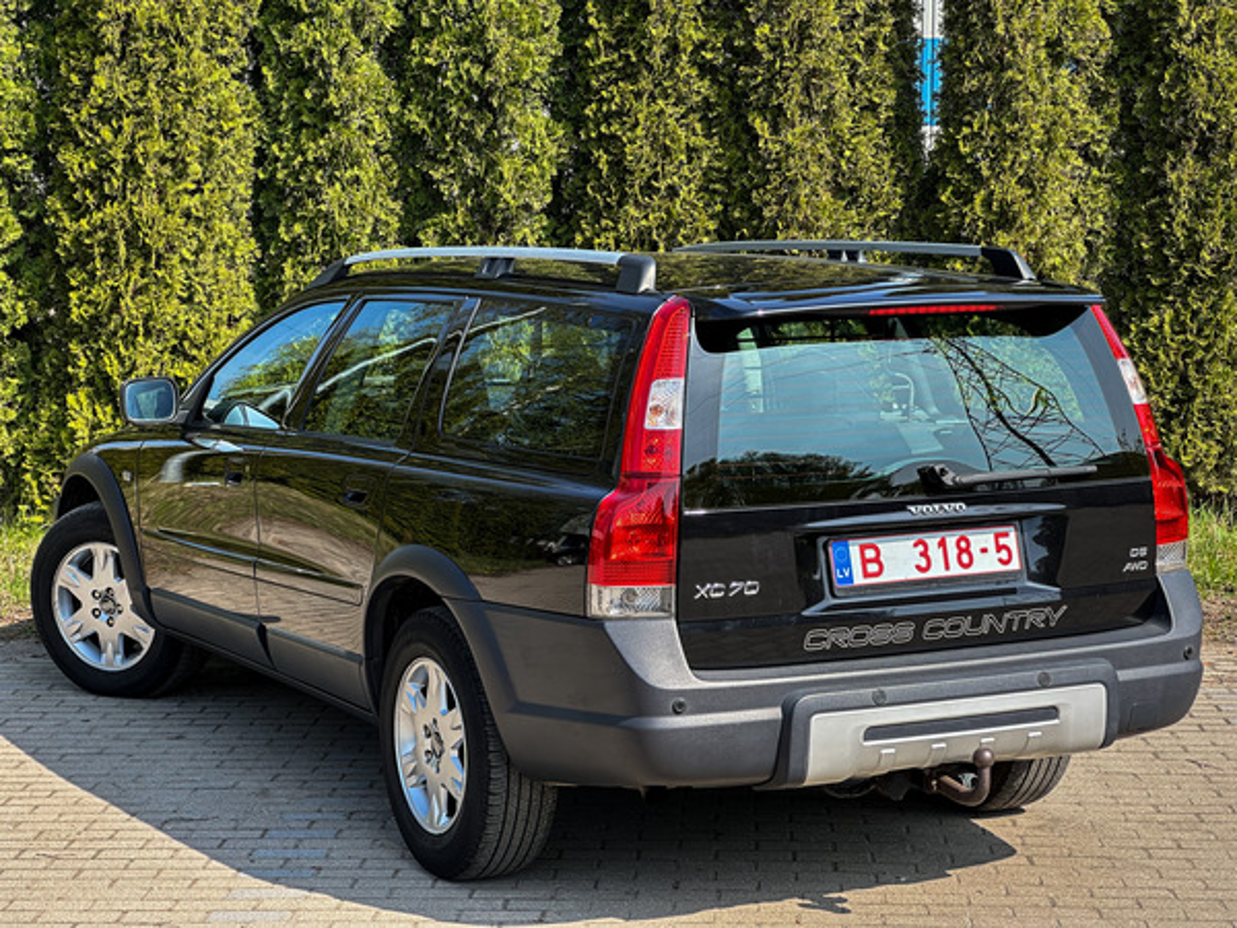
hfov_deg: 25.3
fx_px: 2752
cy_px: 464
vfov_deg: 19.1
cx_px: 618
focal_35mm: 77
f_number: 2.8
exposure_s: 1/234
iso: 32
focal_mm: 9
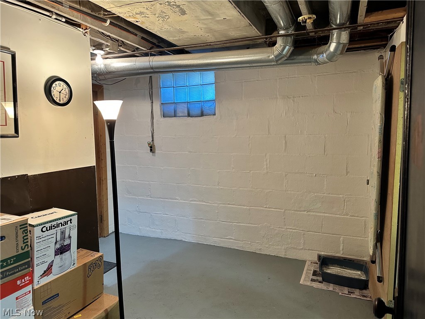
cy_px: 160
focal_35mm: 24
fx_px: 295
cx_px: 212
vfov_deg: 56.8
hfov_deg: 71.6
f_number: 1.78
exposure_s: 1/60
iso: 320
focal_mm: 6.86
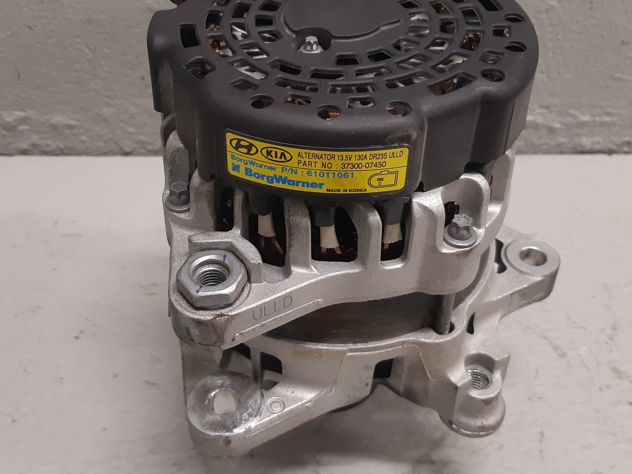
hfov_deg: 47.7
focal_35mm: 39
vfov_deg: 36.8
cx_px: 272
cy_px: 222
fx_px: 712
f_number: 1.7
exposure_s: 1/50
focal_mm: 3.93
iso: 200
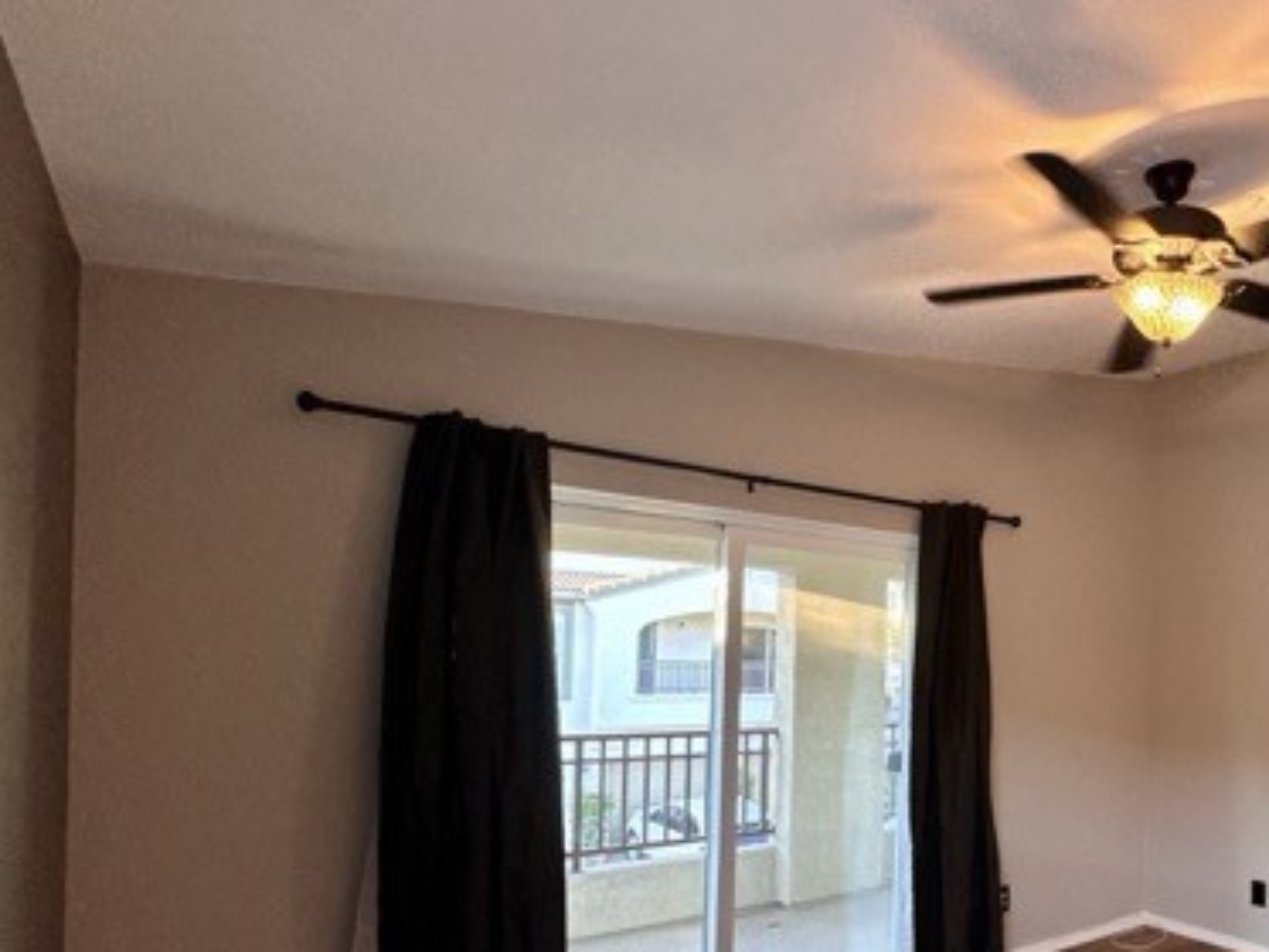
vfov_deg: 55.4
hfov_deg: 63.8
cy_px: 649
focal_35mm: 24
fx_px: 880
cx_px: 1055
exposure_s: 1/60
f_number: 2.2
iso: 320
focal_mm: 2.22
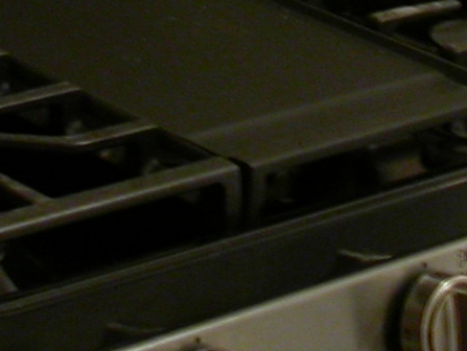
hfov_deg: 10.2
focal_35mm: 193
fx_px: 2606
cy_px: -277
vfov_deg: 7.5
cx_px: 249
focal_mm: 7.85
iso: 100
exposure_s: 1/11.1
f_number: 2.6
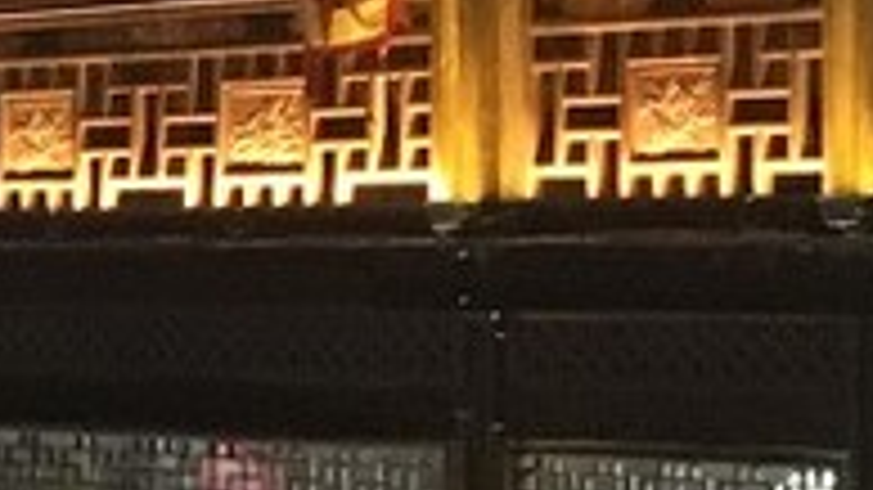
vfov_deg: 6.2
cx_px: -1512
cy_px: 144
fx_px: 4513
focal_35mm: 195
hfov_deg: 9.3
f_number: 2.2
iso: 320
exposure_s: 1/17
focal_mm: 4.15
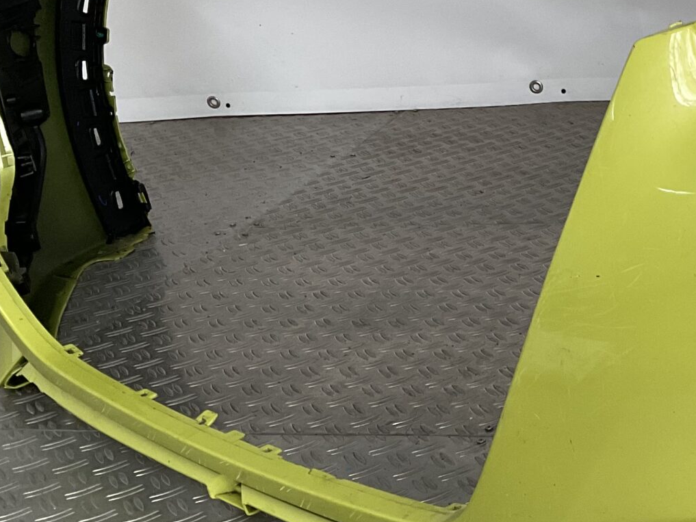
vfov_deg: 20.2
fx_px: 1468
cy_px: 253
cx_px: 736
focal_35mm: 73
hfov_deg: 25.1
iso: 50
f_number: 1.8
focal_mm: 3
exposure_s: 1/100
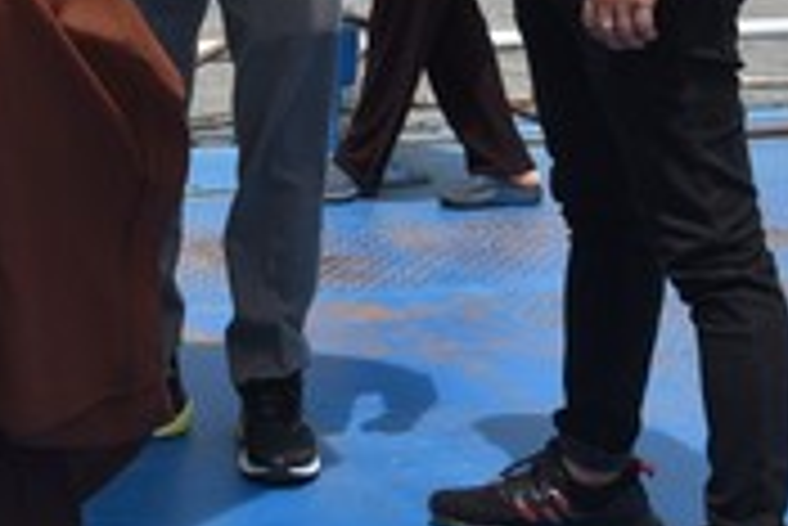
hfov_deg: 17.5
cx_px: 54
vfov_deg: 11.4
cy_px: -315
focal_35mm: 115
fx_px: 2519
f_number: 10
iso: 200
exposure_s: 1/400
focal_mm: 31
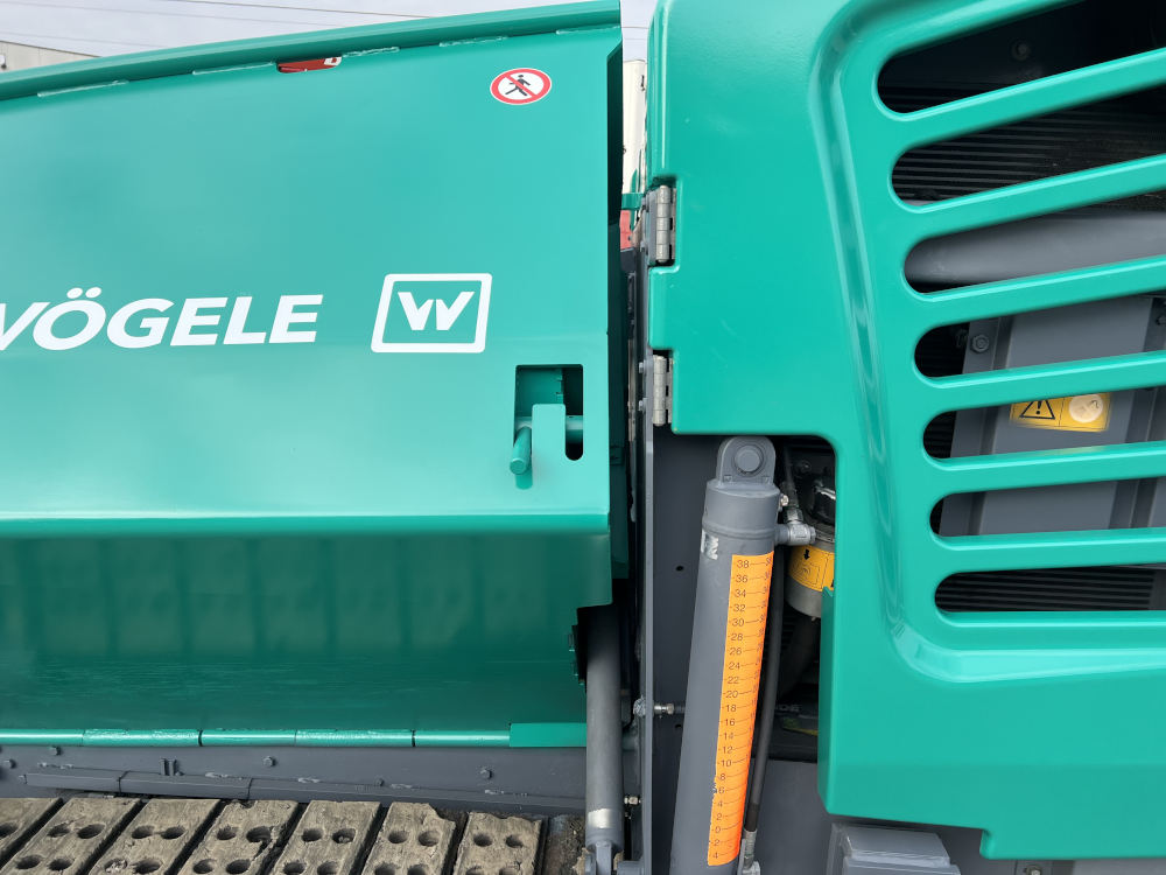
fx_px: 876
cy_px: 438
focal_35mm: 26
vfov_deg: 53.1
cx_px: 583
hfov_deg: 67.3
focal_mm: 5.7
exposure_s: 1/1645
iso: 50
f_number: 1.5
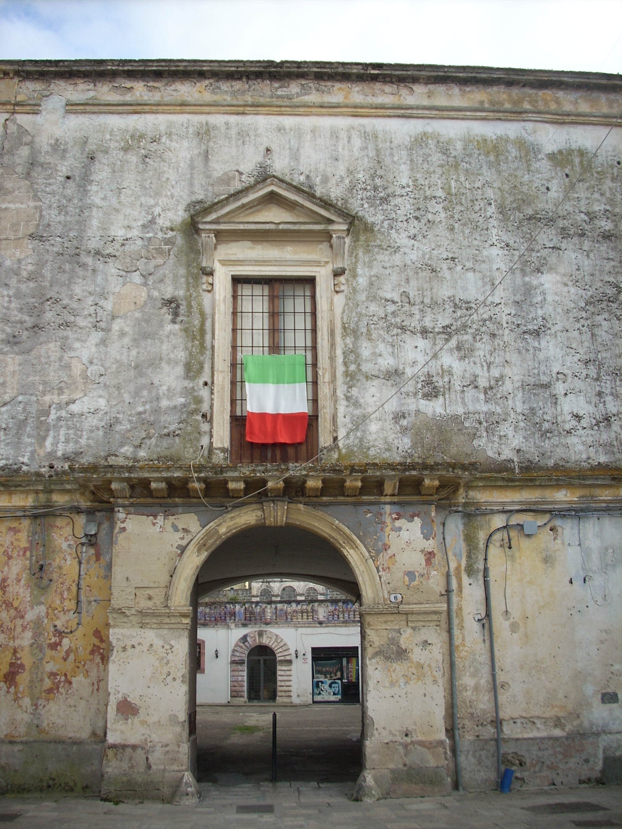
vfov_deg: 50.1
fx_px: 886
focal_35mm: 37
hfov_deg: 38.7
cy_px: 414
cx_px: 311
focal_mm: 6.2
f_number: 2.8
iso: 64
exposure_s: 1/324
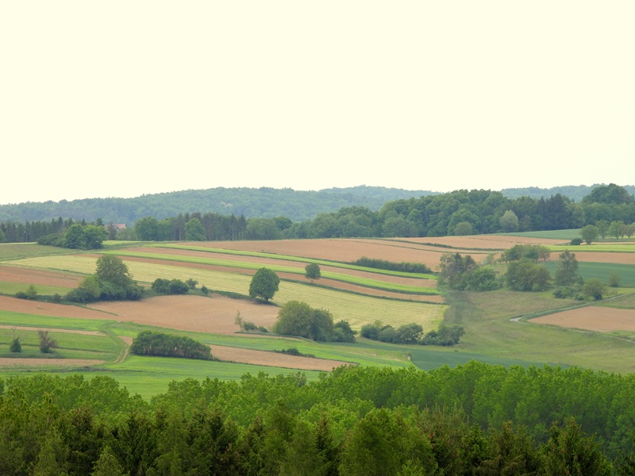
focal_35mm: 240
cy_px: 238
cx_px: 318
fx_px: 4403
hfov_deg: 8.2
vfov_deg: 6.2
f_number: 4.5
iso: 100
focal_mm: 42.8
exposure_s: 1/320
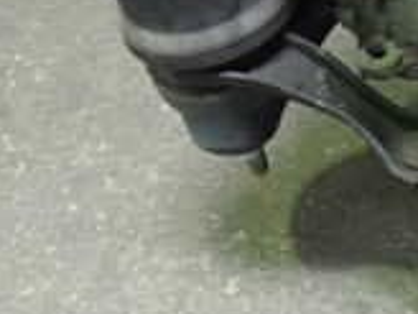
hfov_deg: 13.9
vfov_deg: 11.0
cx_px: 658
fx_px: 1594
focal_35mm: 132
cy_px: -74
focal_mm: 6.37
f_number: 2.5
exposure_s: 1/30
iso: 800
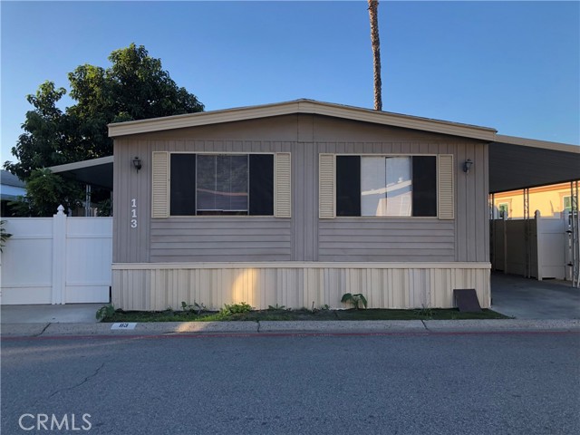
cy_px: 218
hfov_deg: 63.4
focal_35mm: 28
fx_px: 469
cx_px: 290
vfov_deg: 49.7
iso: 20
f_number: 1.8
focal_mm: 3.99
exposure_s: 1/382
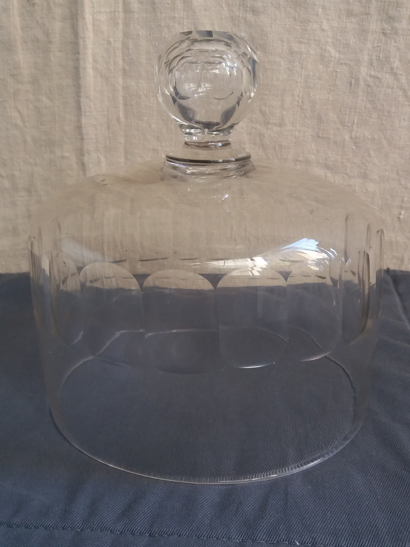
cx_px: 205
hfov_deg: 49.7
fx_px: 442
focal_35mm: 28
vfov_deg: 63.4
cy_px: 274
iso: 80
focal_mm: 3.7
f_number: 1.9
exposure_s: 1/50
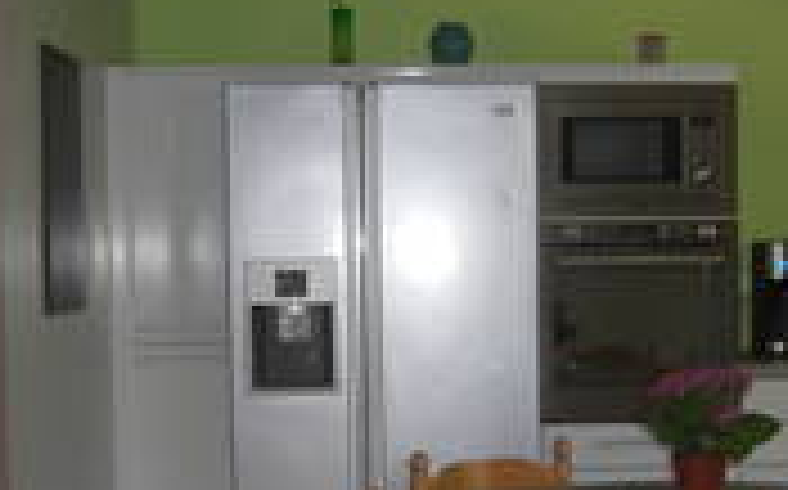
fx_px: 1781
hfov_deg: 24.8
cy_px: 364
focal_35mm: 83
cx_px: 558
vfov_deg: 15.6
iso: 200
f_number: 2.8
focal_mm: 7.9
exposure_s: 1/60
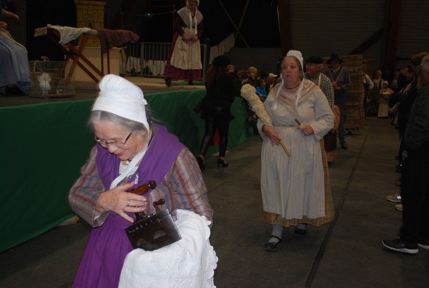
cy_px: 144
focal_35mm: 36
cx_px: 214
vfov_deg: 37.0
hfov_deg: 53.0
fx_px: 430
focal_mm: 24
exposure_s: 1/60
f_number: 4.2
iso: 200
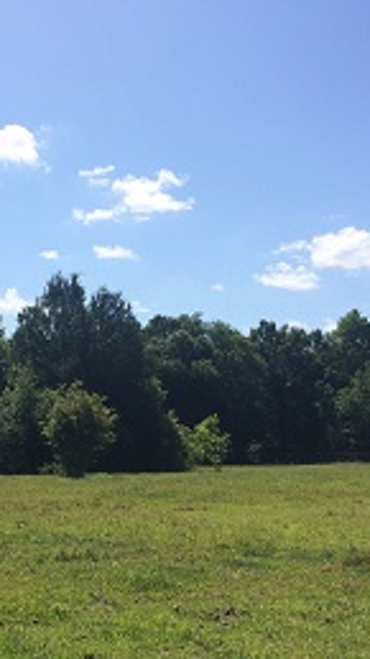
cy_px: 342
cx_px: 92
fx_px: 855
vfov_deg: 42.1
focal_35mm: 49
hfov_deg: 24.1
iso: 32
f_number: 2.2
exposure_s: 1/2933
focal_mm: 4.15
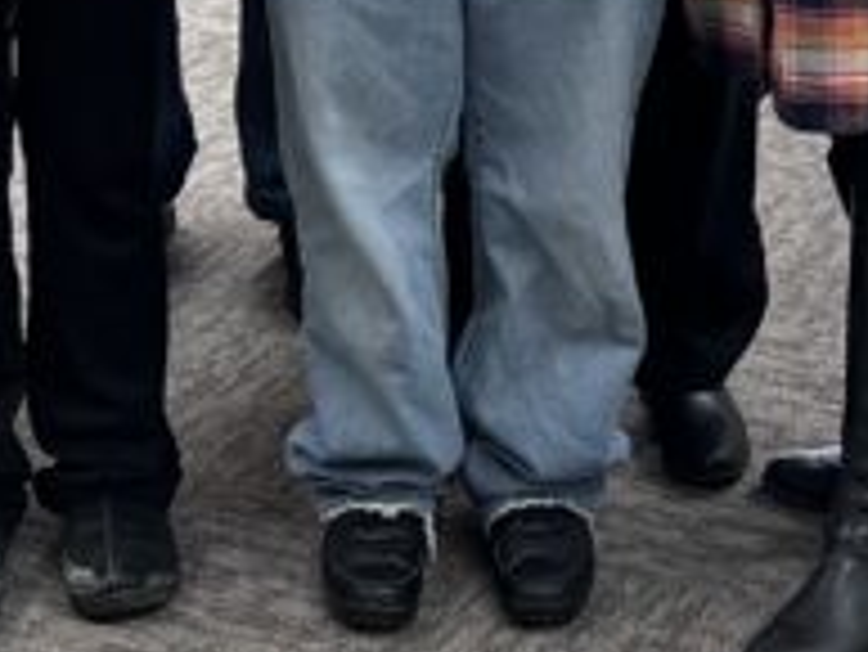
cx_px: 418
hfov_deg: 14.3
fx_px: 3463
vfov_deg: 10.3
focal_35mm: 138
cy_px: -427
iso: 100
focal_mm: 5.7
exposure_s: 1/120
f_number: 1.5
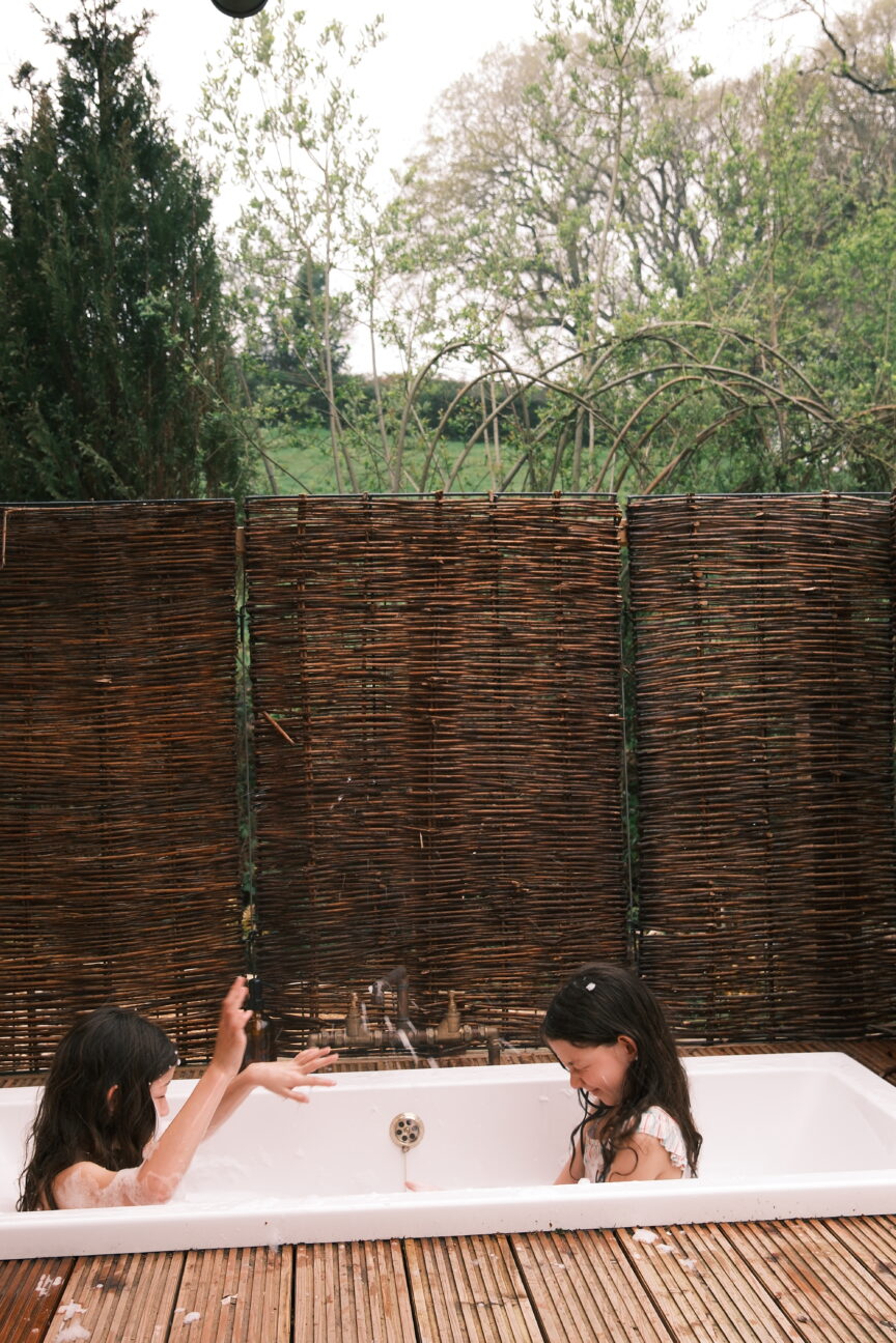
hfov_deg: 41.1
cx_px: 448
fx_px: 1195
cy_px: 672
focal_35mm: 32
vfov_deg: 58.7
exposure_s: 1/30
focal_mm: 21.2
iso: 160
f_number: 4
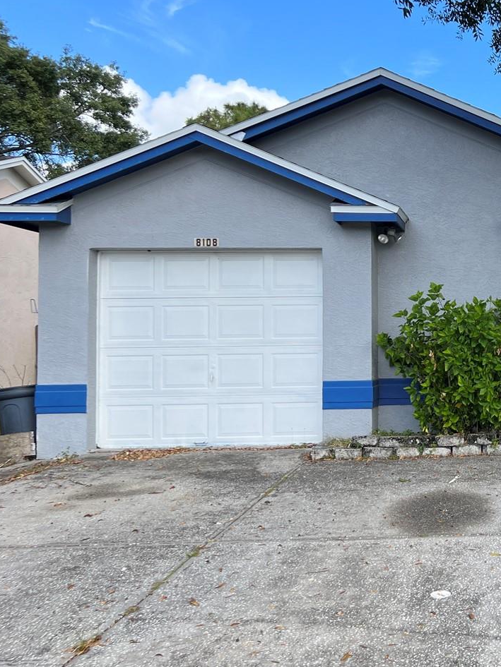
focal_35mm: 44
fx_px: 849
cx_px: 536
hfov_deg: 29.9
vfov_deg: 42.9
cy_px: 313
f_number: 1.5
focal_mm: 5.7
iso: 50
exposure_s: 1/1779
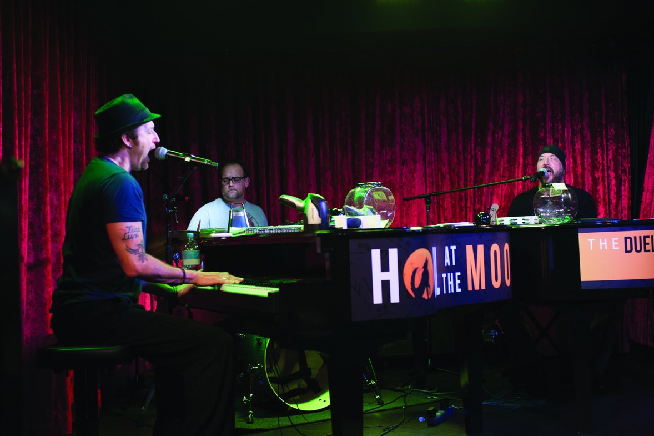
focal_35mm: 51
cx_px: 322
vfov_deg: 26.5
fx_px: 926
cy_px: 219
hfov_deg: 38.9
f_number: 3.5
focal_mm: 50
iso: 1250
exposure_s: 1/100
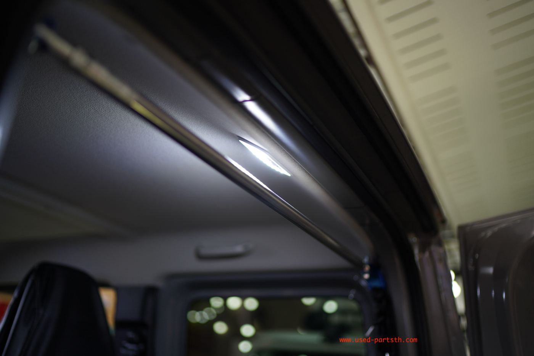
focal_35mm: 35
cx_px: 267
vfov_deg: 37.9
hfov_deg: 54.4
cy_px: 178
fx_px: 519
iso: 200
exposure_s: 1/40
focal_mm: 35
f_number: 1.4
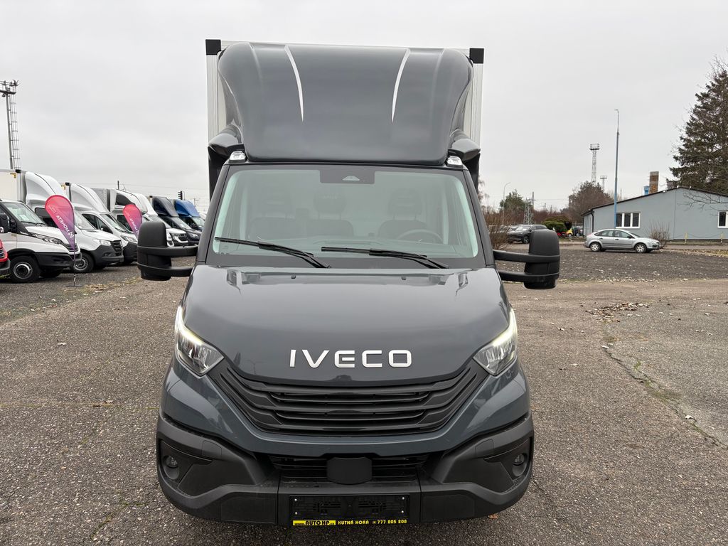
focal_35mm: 26
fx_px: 547
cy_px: 273
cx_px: 364
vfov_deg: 53.1
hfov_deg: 67.3
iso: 40
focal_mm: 5.96
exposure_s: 1/167
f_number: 1.6
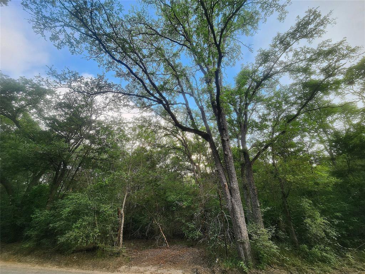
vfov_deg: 89.9
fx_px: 137
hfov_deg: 106.2
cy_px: 137
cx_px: 182
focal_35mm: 13
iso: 50
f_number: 2.2
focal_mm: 2.2
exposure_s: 1/357
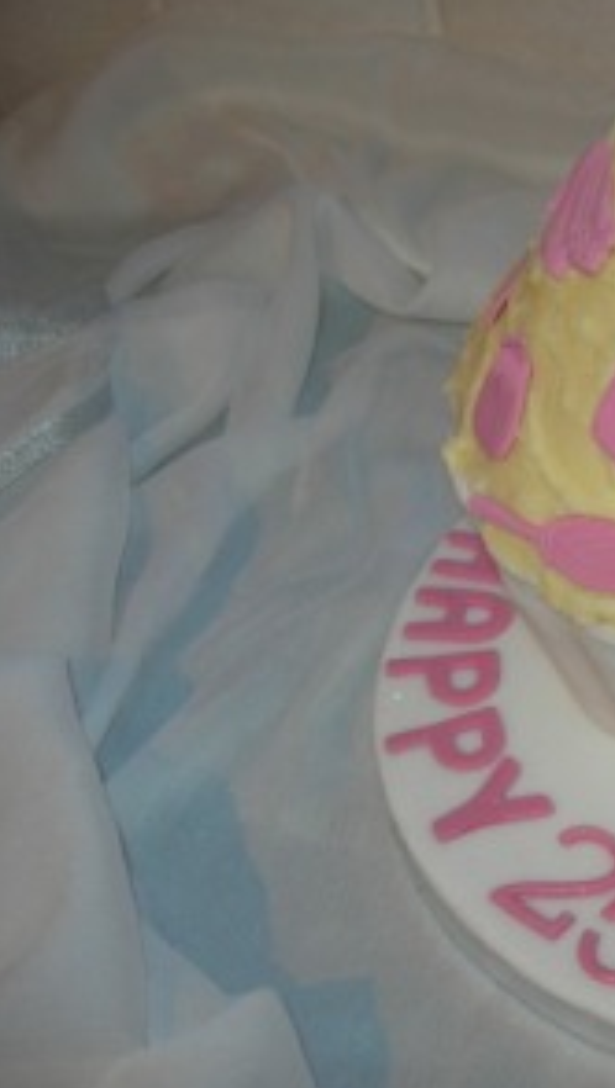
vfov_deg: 33.3
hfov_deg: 17.8
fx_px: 1821
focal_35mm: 63
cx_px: 822
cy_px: 525
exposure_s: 1/60.1
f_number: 2.8
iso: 64
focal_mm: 7.8
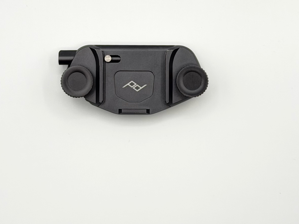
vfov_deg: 23.6
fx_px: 536
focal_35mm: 62
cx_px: 137
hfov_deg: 31.2
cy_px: 84
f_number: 1.78
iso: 64
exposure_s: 1/625
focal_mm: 6.76
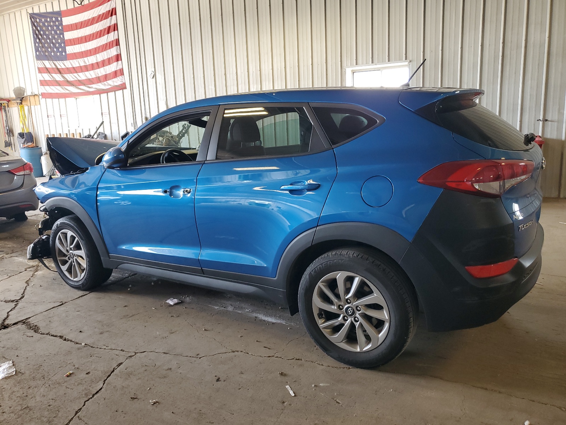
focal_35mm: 26
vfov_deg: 53.1
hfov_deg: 67.3
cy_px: 212
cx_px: 283
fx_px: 425
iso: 72
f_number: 1.5
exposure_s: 1/60.2
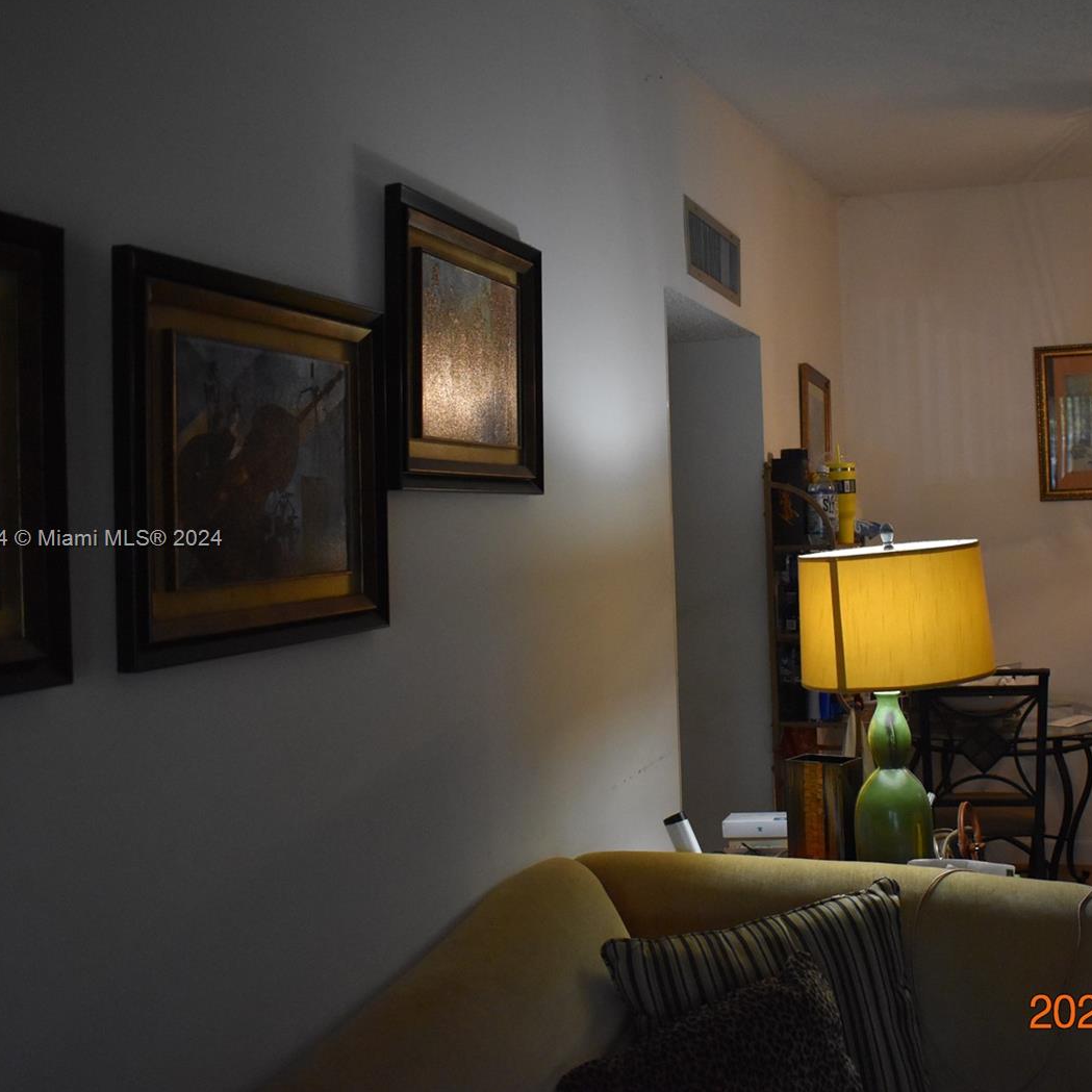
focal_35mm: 35
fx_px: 1249
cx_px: 722
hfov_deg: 46.5
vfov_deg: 47.2
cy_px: 540
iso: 2800
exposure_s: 1/500
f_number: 3.5
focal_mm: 18
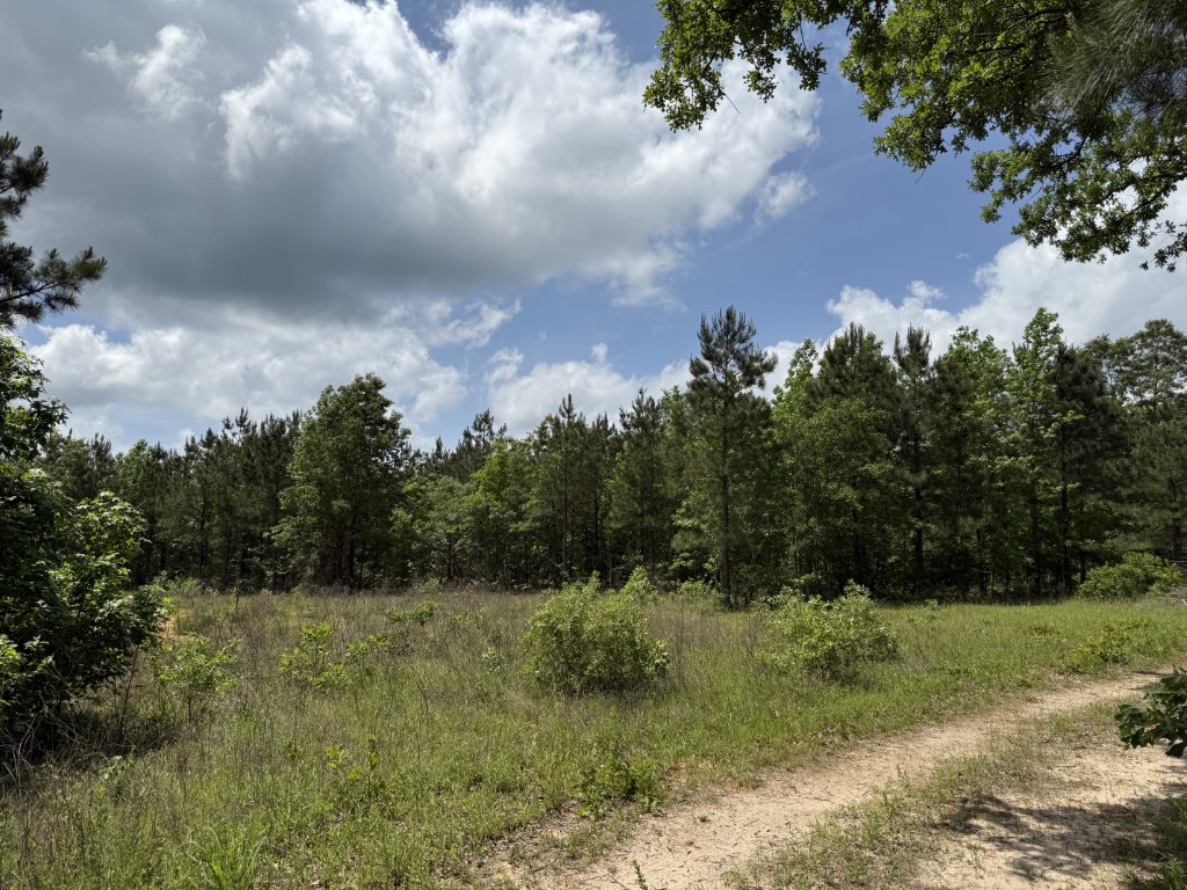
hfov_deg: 71.6
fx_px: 823
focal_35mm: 24
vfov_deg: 56.8
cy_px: 445
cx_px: 594
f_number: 1.78
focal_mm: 6.76
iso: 80
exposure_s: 1/8130
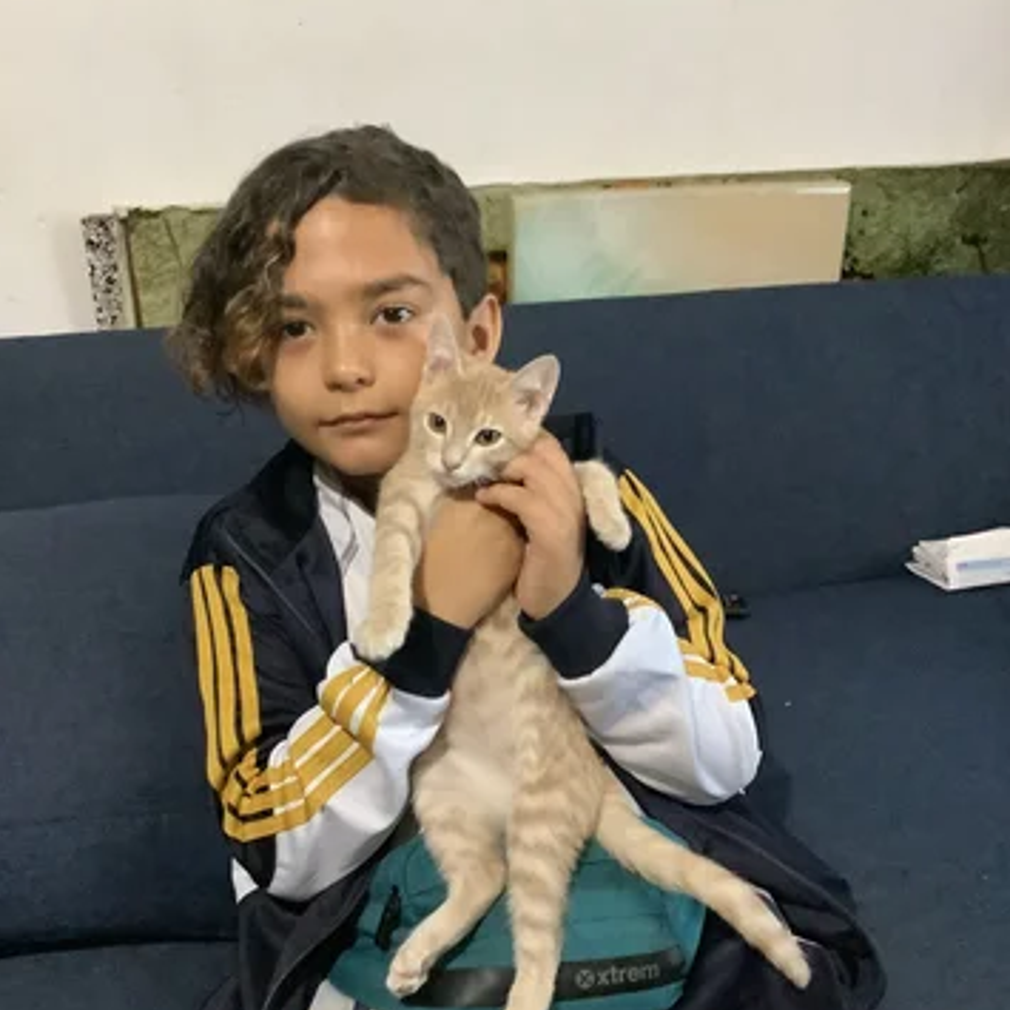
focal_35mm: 37
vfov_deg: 44.7
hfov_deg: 44.9
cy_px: 597
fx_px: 1221
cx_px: 501
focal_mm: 3.3
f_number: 2.4
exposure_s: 1/17
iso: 640
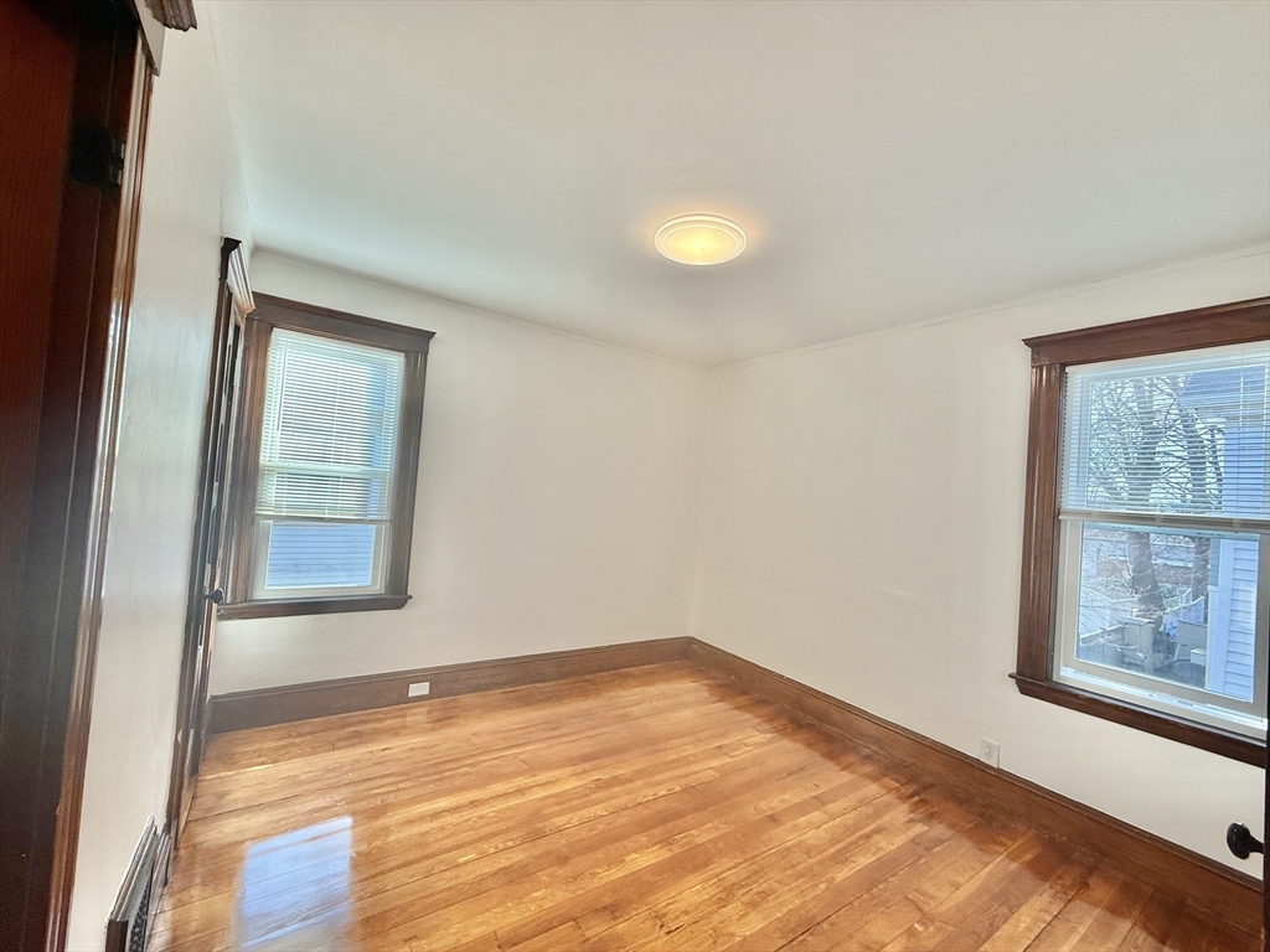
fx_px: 514
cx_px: 635
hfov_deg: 102.1
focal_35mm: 14
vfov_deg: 85.7
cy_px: 476
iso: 125
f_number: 2.2
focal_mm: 2.22
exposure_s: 1/120
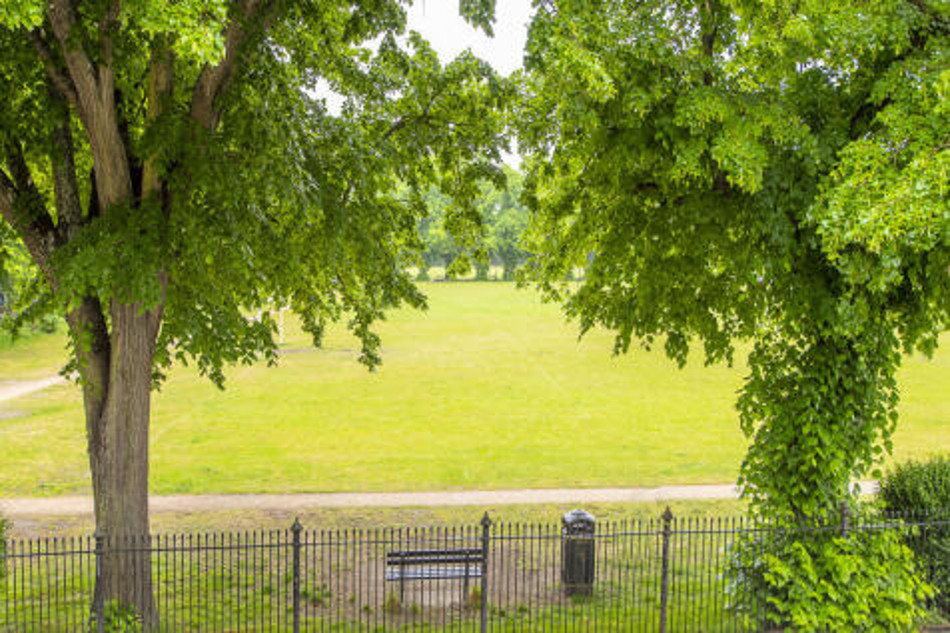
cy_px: 316
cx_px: 475
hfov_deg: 73.8
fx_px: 633
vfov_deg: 53.1
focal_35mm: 24
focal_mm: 24
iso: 400
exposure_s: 1/40
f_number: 5.6
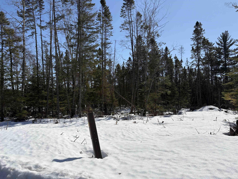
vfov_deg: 53.1
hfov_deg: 67.3
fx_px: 179
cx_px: 119
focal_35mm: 26
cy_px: 90
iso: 50
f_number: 1.6
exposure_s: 1/10101
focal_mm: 5.96
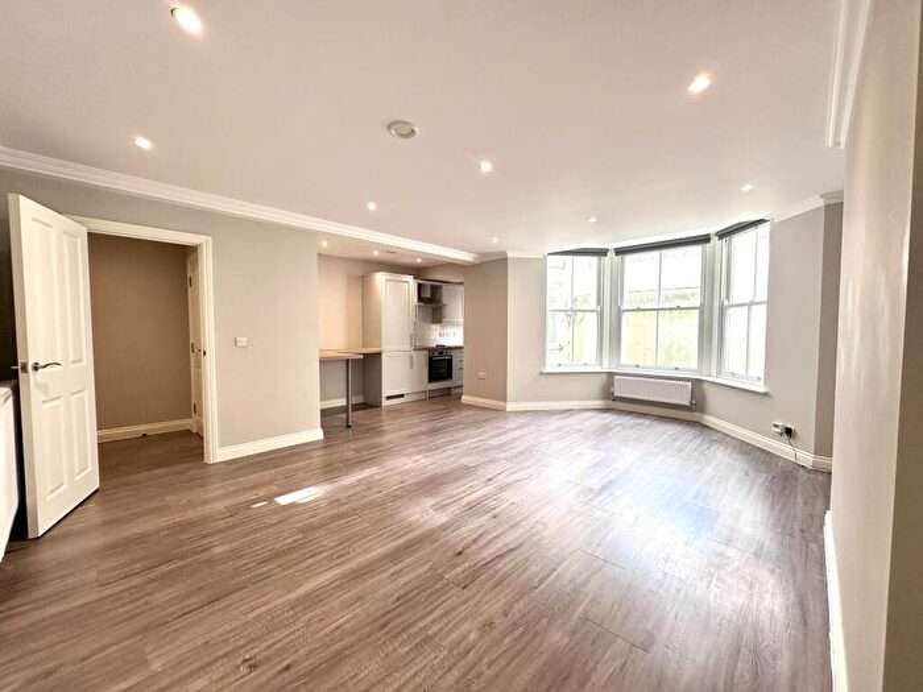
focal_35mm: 14
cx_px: 462
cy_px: 346
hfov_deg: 102.1
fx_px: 373
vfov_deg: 85.7
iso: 80
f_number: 2.2
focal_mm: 2.22
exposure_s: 1/99
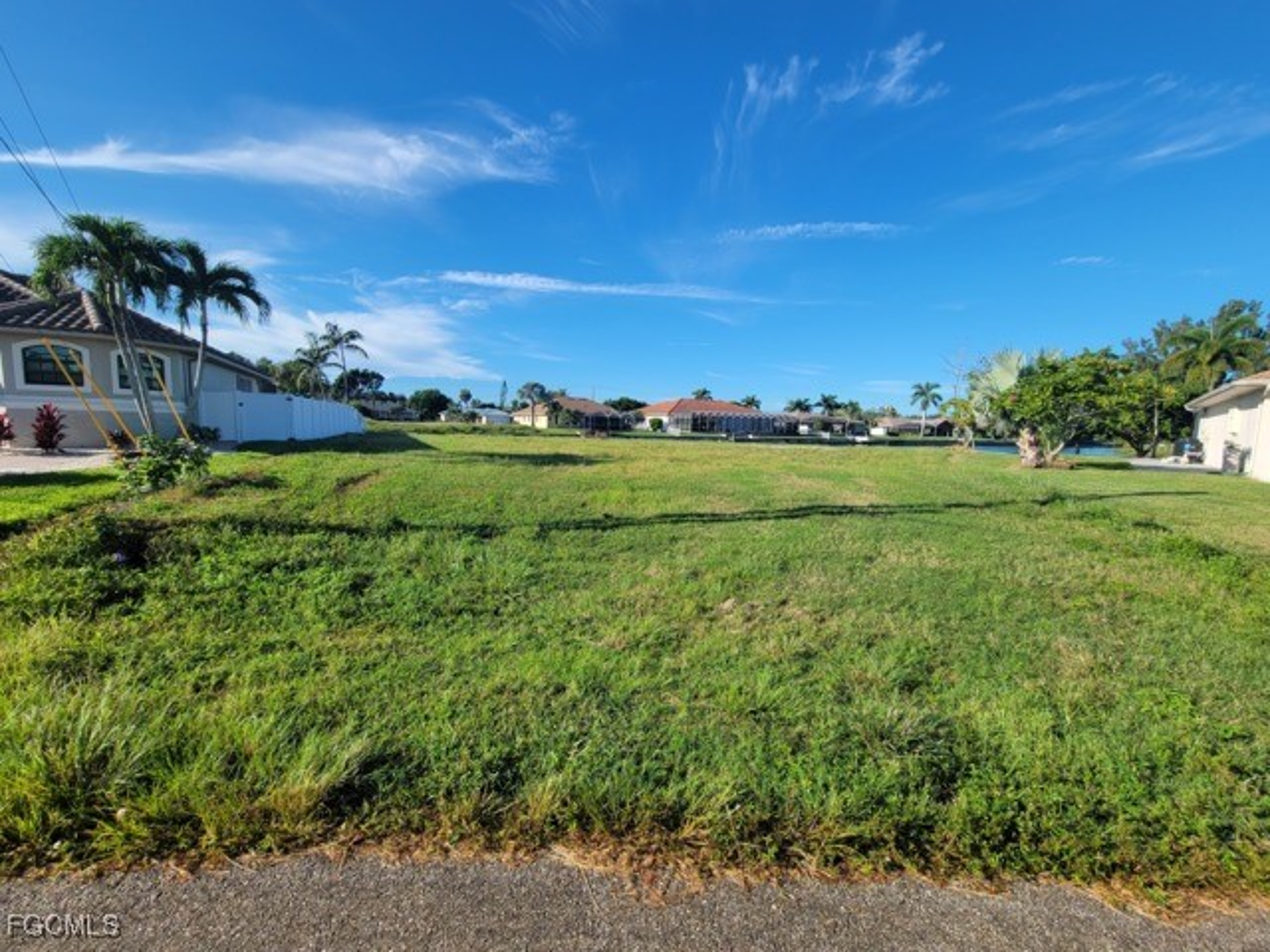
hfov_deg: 106.2
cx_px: 635
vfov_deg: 89.9
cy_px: 476
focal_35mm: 13
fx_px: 477
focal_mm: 2.2
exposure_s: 1/1361
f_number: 2.2
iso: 50
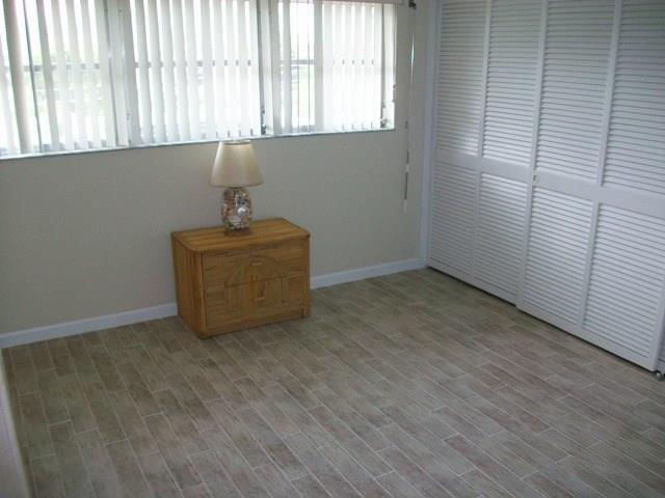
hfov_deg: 56.8
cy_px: 249
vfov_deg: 44.2
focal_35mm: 32
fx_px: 615
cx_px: 332
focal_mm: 5.7
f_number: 2.8
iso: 120
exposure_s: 1/60
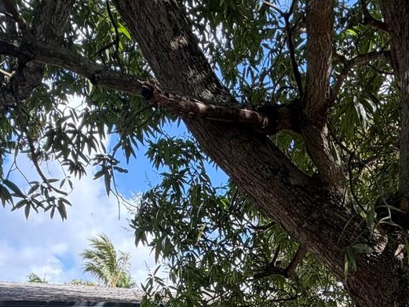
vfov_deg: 27.5
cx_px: 272
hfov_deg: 43.2
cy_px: 408
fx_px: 508
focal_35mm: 43
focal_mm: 2.22
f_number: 2.2
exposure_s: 1/226
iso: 40
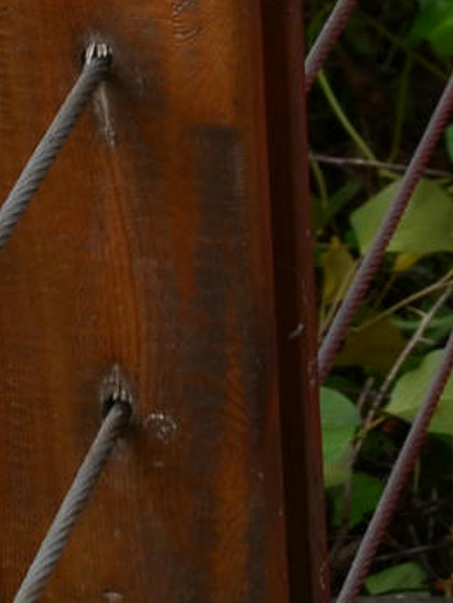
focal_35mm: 243
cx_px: 610
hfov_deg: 6.1
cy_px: -1153
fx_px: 4235
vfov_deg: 7.3
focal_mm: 24
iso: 200
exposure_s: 1/125
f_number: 5.6
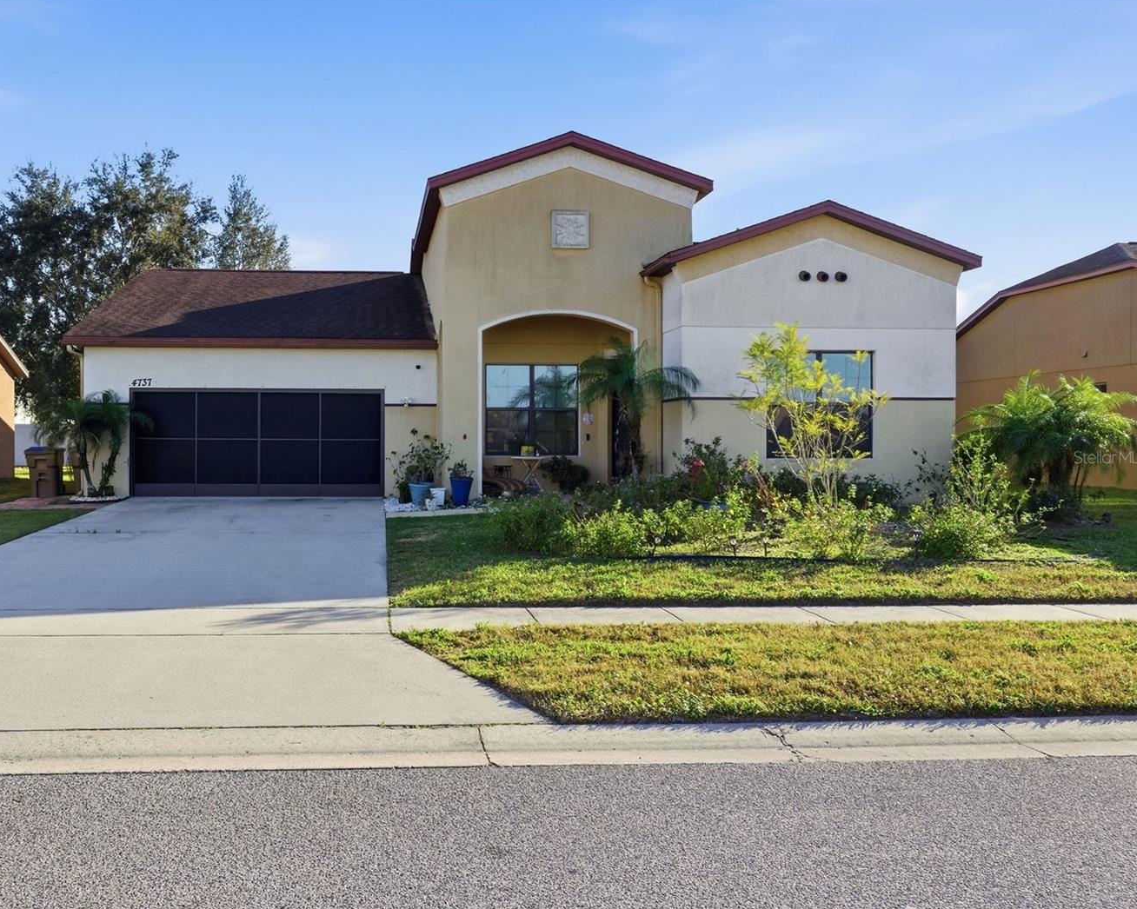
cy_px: 457
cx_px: 455
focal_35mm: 31
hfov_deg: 56.8
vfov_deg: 47.1
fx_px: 1043
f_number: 9
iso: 125
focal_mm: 27
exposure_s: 1/800
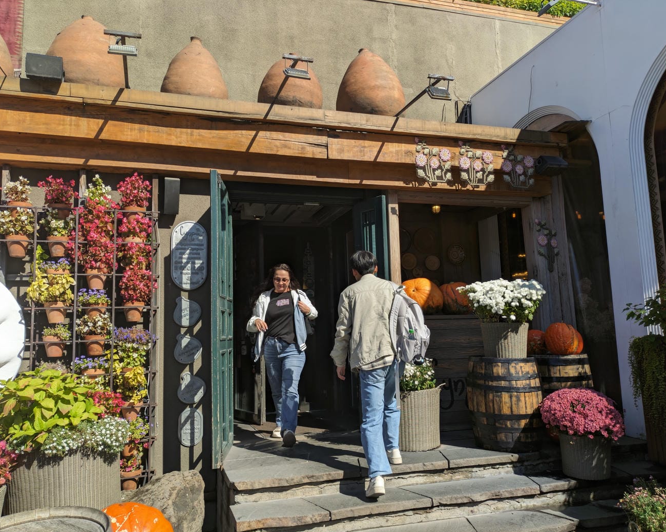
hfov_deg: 64.0
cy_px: 267
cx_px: 311
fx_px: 532
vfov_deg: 53.2
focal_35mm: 27
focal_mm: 5.43
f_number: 1.89
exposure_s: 1/1429
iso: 44
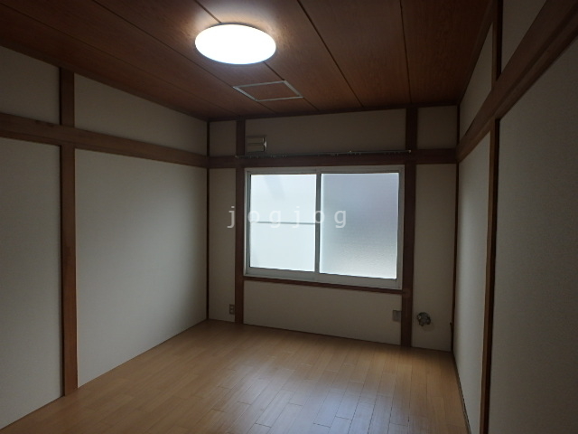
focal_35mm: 21
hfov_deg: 79.0
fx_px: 351
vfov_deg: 63.4
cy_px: 217
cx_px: 289
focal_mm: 3.7
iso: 125
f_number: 3.5
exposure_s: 1/100
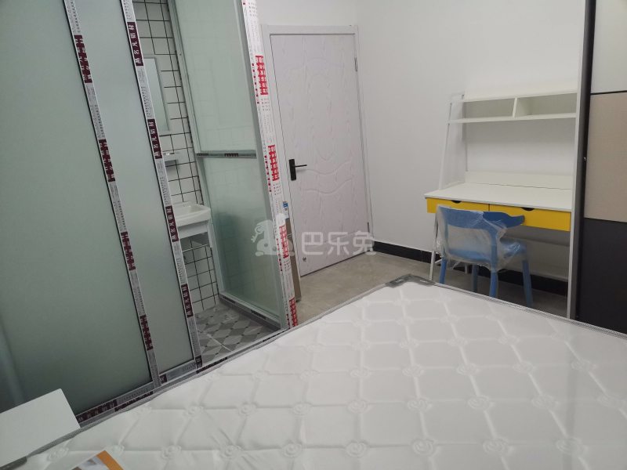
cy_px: 235
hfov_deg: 67.3
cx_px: 314
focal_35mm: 26
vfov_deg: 53.1
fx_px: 471
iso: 320
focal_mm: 5.5
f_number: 1.8
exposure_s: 1/50
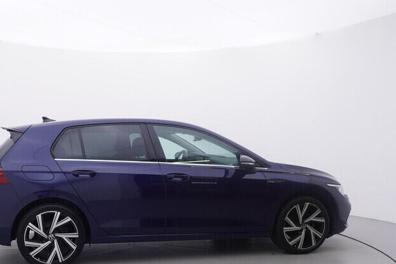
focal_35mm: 37
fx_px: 405
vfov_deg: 35.5
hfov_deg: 50.9
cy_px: 190
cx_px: 123
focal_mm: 15
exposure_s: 1/80
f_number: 5
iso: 200
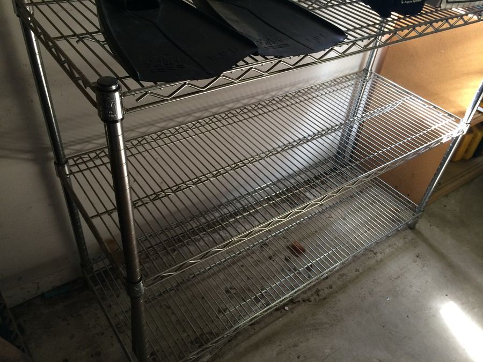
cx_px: 242
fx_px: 419
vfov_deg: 46.8
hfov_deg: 60.0
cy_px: 181
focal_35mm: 30
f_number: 2.2
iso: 50
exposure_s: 1/30
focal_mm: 4.12
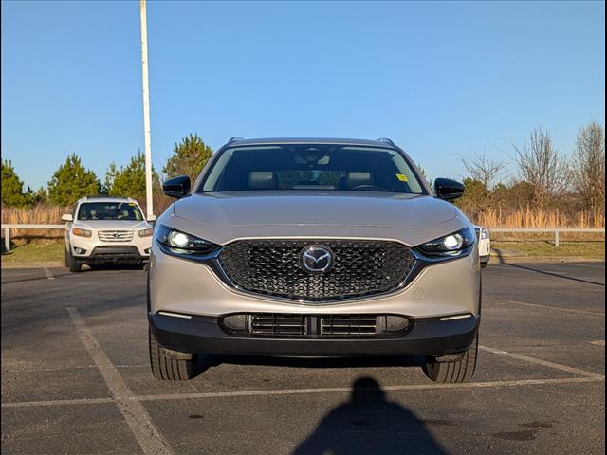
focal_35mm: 49
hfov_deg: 38.9
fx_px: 859
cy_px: 228
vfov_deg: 29.7
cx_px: 304
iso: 20
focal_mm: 6.9
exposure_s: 1/1667
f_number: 1.68
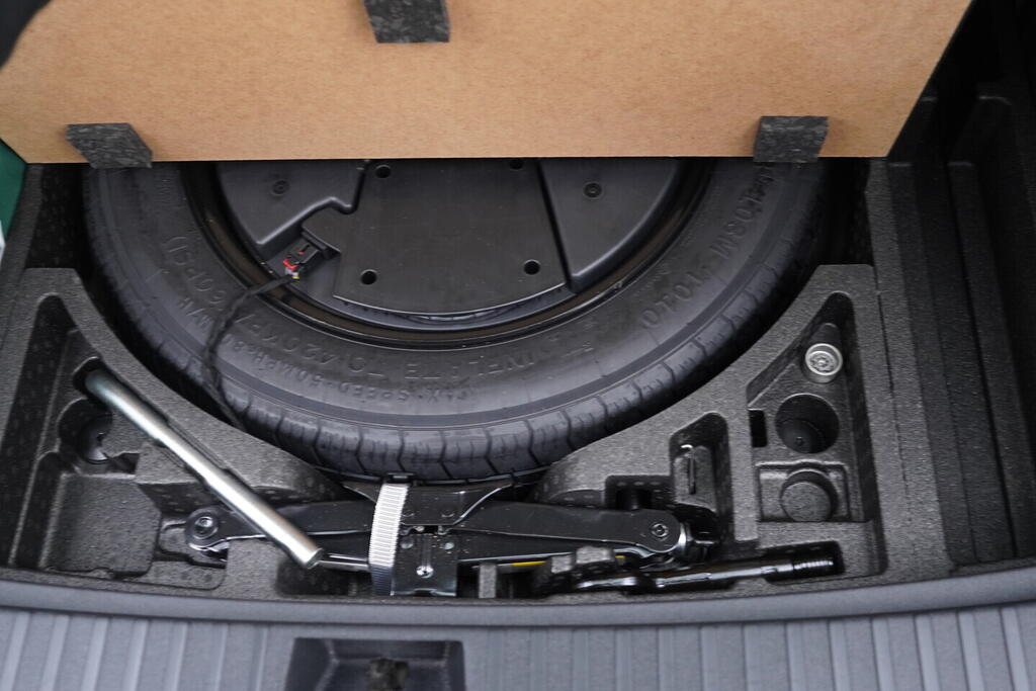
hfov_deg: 53.1
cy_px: 346
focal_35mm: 36
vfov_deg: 36.9
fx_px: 1036
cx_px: 518
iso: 800
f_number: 2.8
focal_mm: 24
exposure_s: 1/40
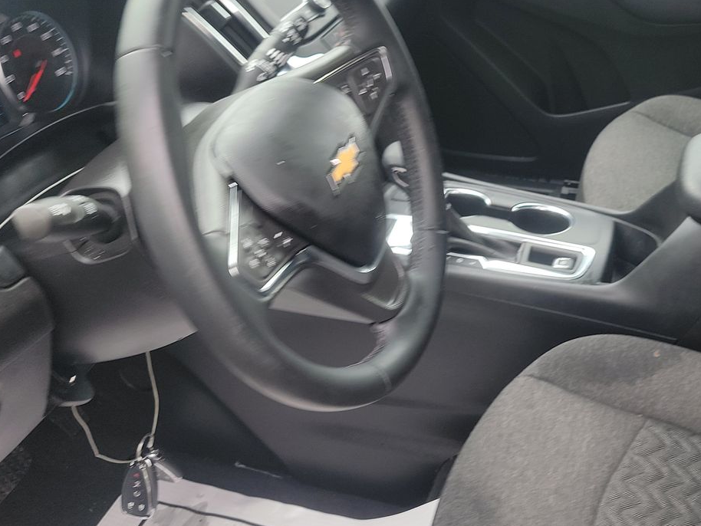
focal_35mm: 42
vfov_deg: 34.3
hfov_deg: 43.8
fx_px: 851
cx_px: 495
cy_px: 236
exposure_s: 1/59
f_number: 1.8
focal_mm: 6.7
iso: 74
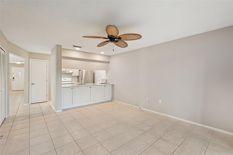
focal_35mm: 16
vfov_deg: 73.7
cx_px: 116
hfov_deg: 96.7
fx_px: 104
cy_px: 78
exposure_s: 1/15
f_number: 8
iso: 400
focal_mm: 16
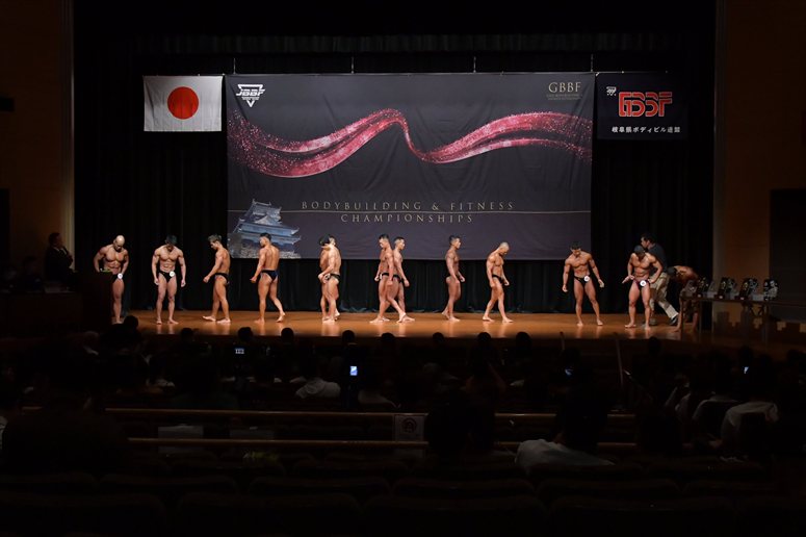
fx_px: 1208
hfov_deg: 36.9
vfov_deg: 25.0
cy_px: 268
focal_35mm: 54
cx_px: 403
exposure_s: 1/400
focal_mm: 36
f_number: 5.6
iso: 5000
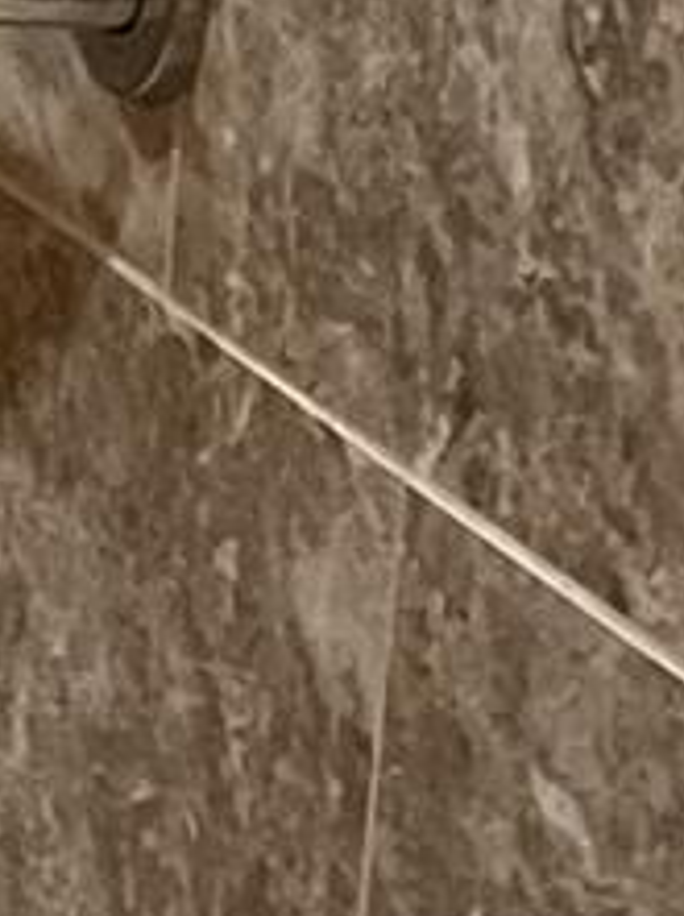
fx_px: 5337
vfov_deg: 9.8
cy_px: 249
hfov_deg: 6.6
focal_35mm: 202
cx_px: -1472
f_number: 1.8
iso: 320
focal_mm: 3
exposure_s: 1/40
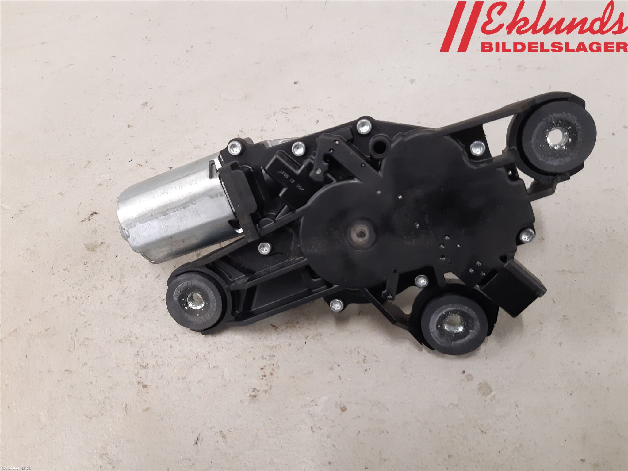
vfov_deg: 53.1
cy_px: 236
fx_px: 472
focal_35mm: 26
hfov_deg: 67.3
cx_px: 314
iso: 250
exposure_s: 1/50
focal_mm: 3.93
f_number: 1.7
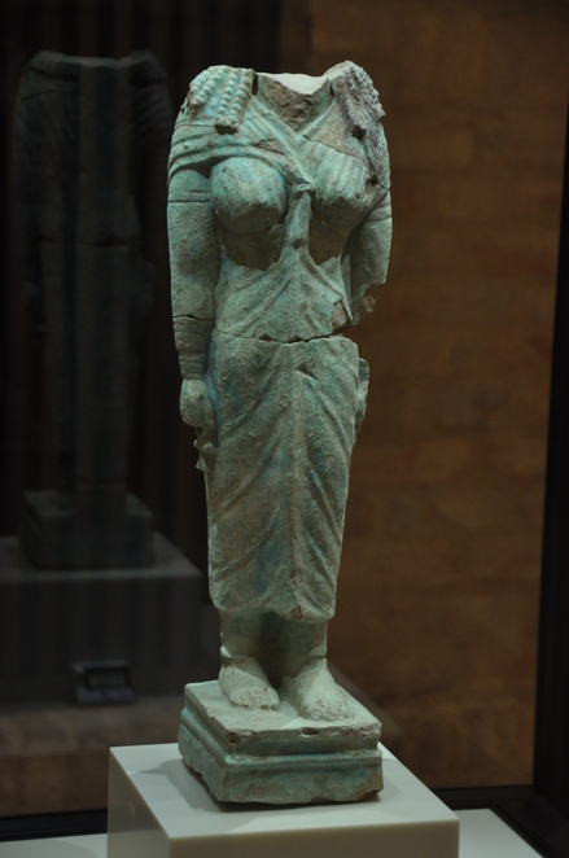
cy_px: 429
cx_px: 284
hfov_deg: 14.0
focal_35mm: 98
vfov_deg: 21.0
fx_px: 2320
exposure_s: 1/50
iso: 1000
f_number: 5
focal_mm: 65
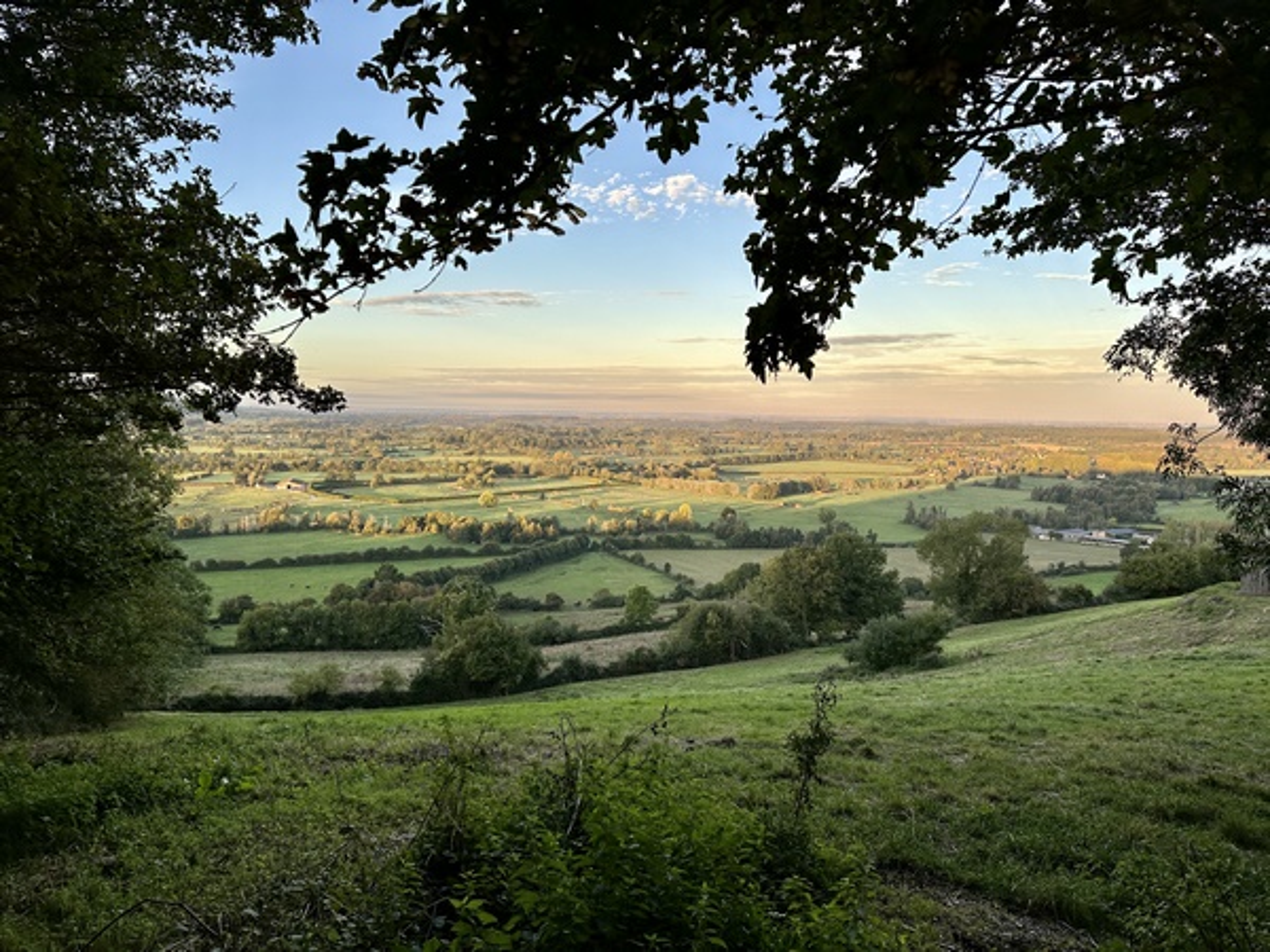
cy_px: 476
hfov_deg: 71.6
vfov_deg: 56.8
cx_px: 635
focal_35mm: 24
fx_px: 881
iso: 80
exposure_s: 1/1040
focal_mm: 6.86
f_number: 1.78
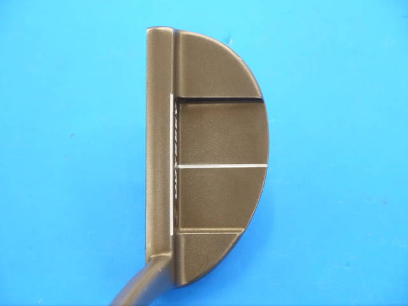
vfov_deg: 17.6
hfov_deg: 23.3
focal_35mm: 84
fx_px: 990
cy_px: 153
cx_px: 204
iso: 800
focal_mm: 42
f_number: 5.6
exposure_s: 1/80
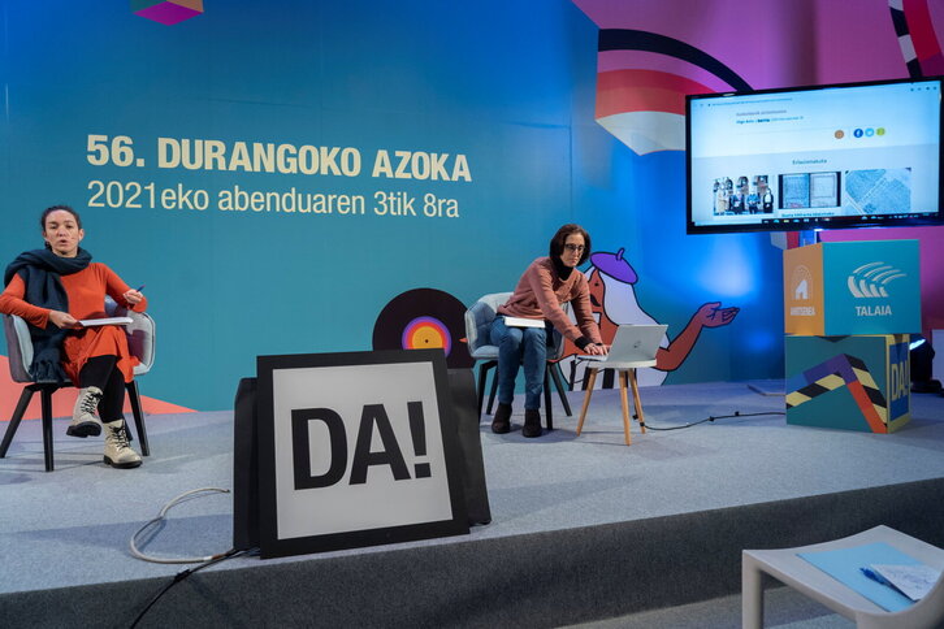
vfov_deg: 53.1
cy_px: 314
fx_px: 629
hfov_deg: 73.7
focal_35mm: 24
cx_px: 472
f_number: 4
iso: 1600
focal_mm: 24
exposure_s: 1/200
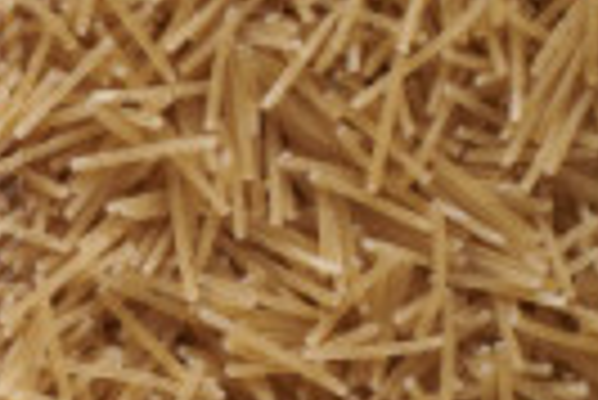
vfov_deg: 4.5
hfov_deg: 6.4
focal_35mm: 300
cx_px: -1102
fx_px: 4989
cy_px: 764
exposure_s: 1/100
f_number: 8
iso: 160
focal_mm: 50
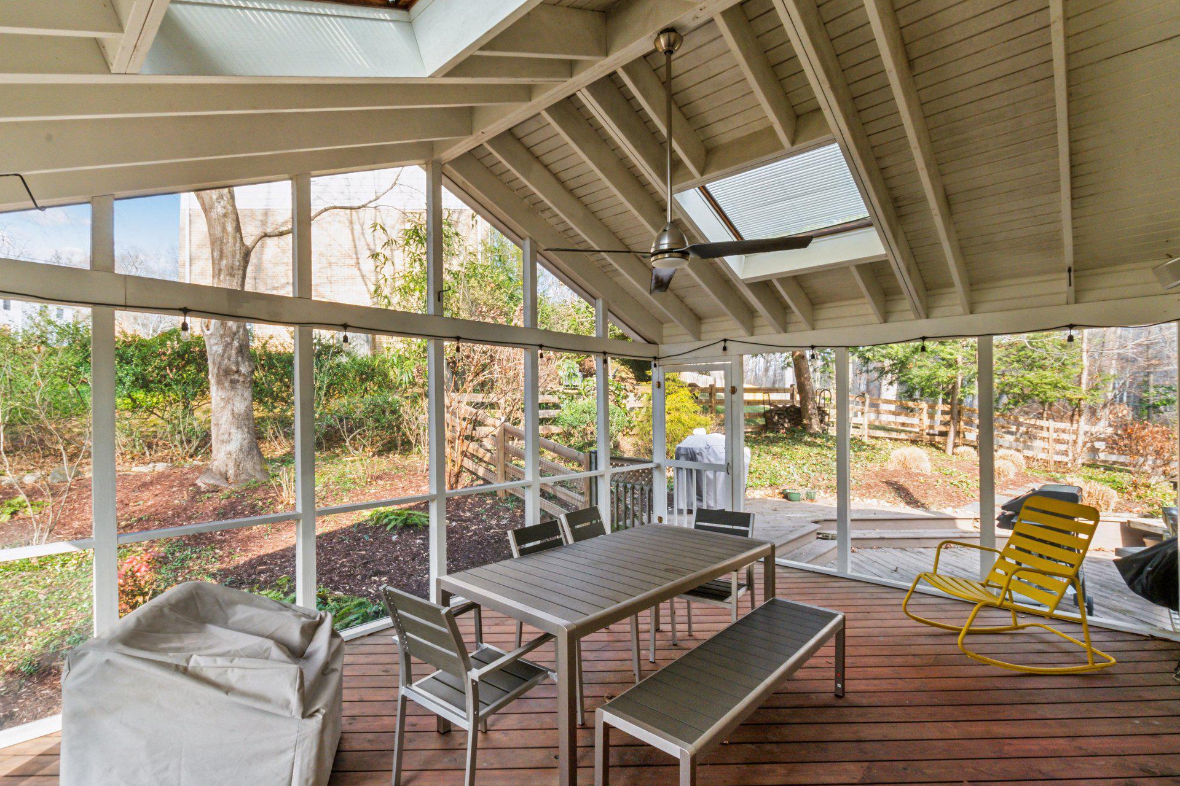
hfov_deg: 96.7
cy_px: 416
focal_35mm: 16
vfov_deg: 73.7
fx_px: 524
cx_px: 577
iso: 200
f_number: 22
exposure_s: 1/5
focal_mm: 10
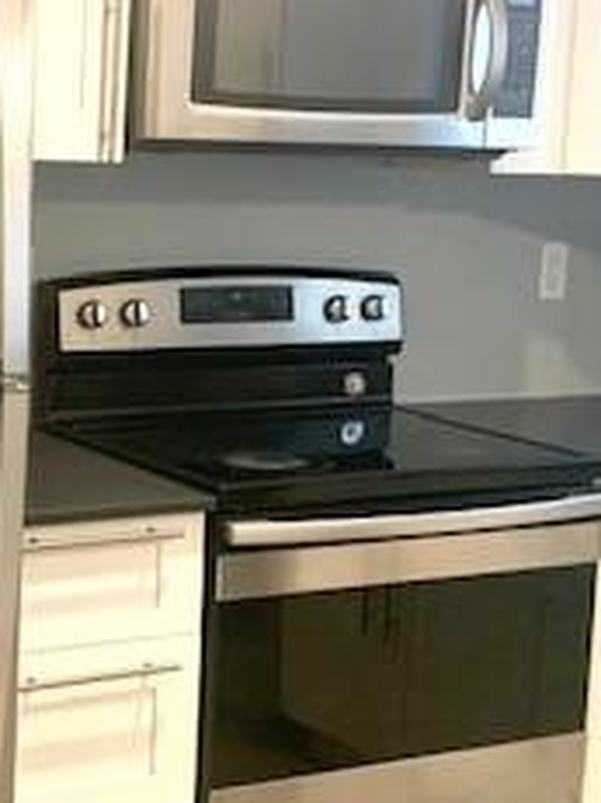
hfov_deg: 20.0
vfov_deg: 27.0
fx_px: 1668
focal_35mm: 72
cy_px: 414
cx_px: 45
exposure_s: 1/60
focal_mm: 4.25
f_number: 1.8
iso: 200
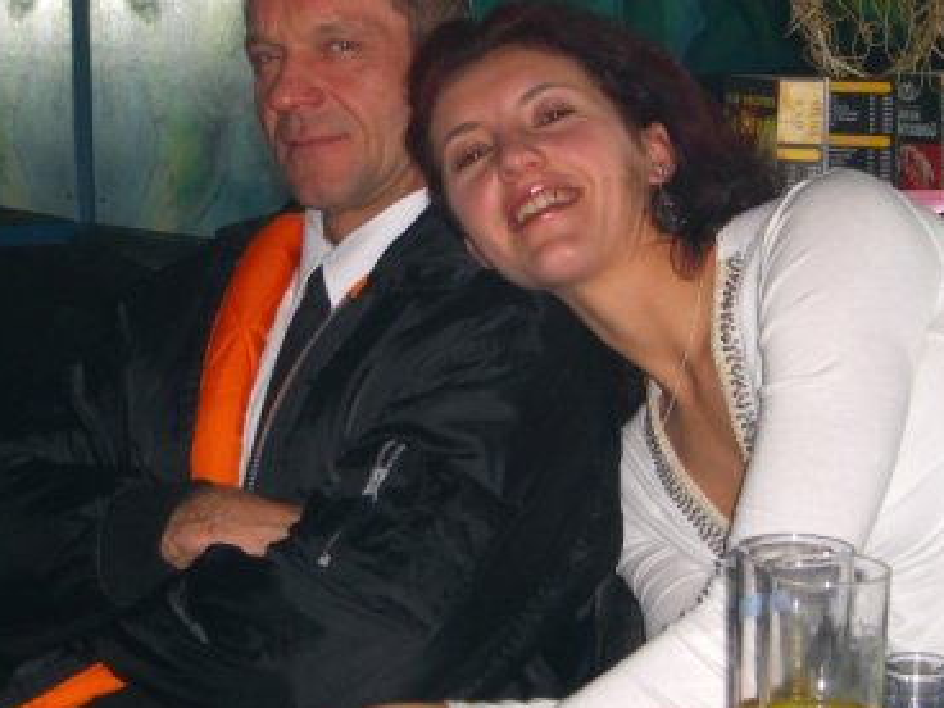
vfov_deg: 15.9
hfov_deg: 21.1
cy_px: 290
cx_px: 516
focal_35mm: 93
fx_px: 2536
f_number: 3.6
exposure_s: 1/60
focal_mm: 11.8
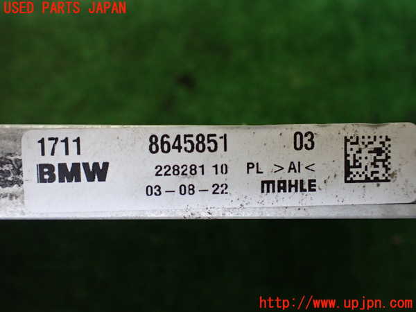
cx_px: 208
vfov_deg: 46.8
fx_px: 361
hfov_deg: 60.0
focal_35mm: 30
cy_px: 156
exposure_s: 1/125
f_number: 2.3
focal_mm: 5.4
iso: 640
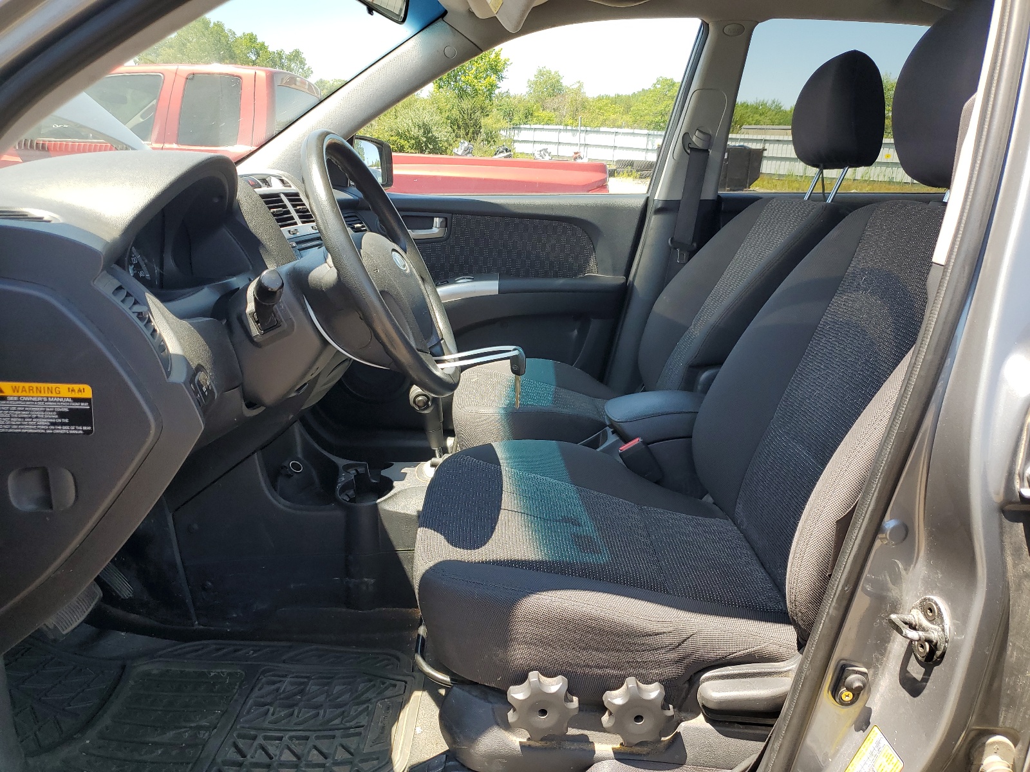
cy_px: 386
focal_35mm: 26
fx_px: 774
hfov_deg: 67.3
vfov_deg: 53.1
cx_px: 515
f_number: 1.5
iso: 50
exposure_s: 1/526
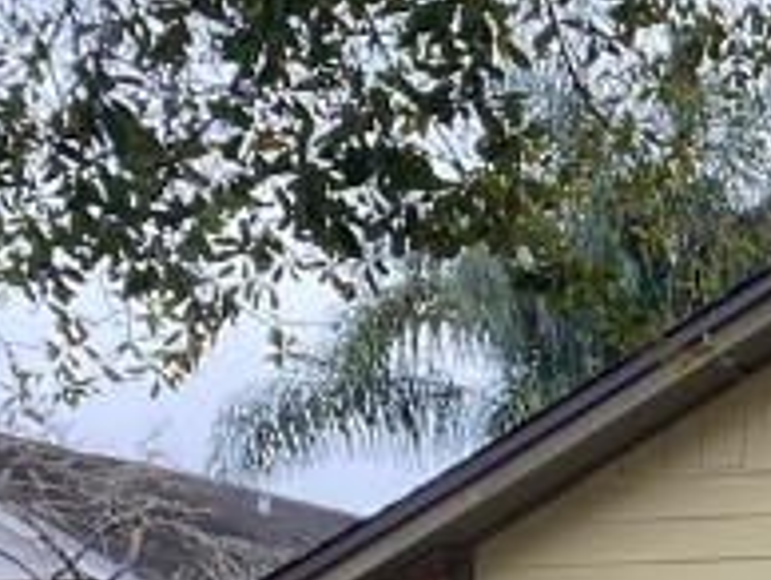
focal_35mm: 137
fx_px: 3055
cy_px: 914
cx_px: 1991
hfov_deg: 11.3
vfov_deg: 10.4
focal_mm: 4.25
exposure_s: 1/327
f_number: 1.8
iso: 32
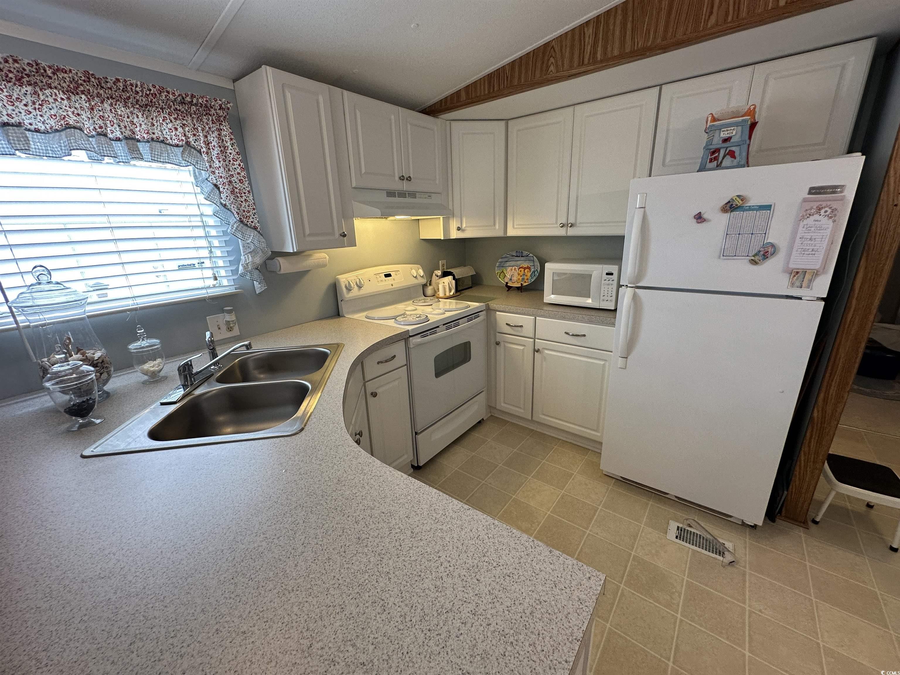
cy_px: 338
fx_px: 364
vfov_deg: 85.7
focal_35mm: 14
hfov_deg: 102.1
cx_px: 450
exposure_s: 1/120
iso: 125
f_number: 2.2
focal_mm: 2.22
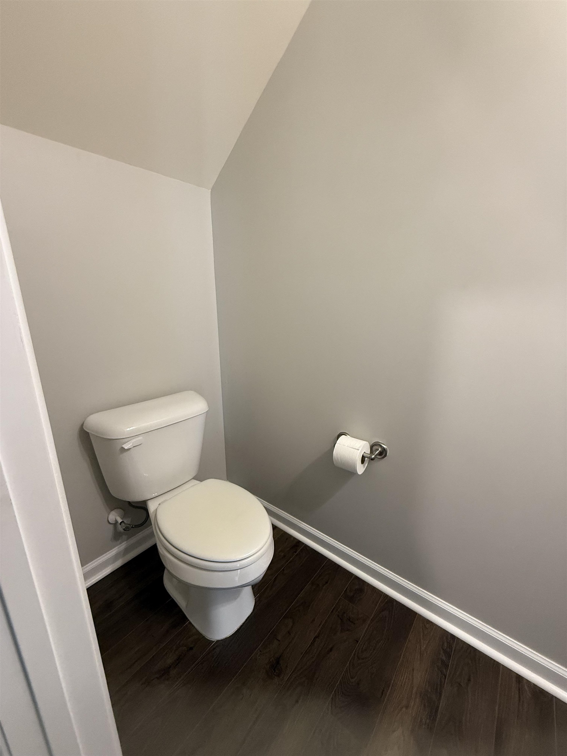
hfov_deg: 85.7
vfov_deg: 102.1
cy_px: 378
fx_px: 306
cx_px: 284
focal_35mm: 14
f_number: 2.2
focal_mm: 2.22
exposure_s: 1/60
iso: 320
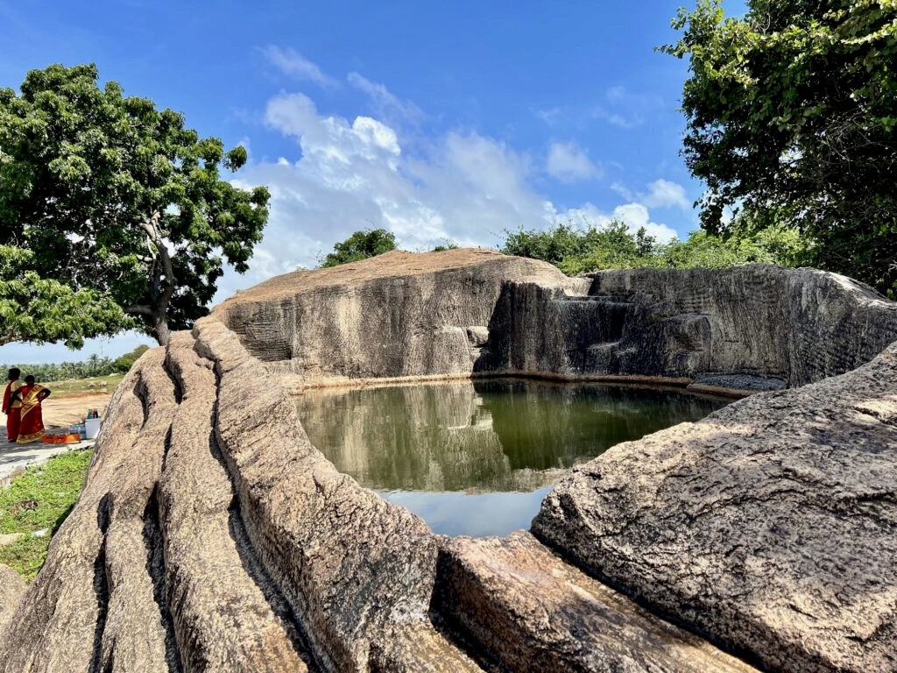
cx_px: 448
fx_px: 674
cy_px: 336
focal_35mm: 26
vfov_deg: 53.1
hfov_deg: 67.3
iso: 50
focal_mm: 5.7
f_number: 1.5
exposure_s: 1/4115
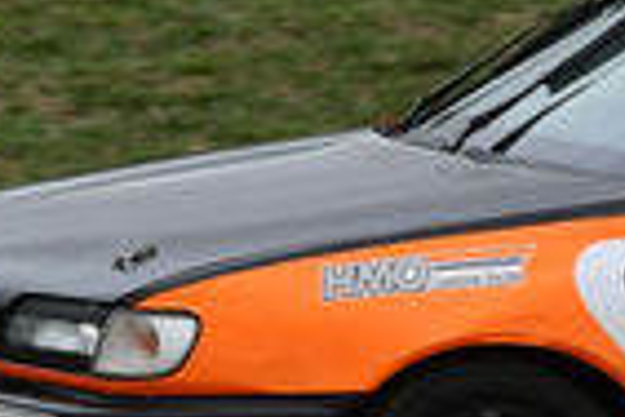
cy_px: 40
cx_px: 820
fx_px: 56141
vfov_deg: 0.4
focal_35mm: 3234
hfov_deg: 0.6
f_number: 11
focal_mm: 380
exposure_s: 1/640
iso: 500
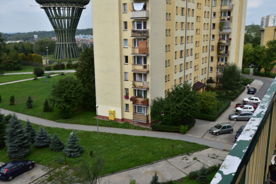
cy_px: 92
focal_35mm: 36
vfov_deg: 36.9
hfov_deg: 53.1
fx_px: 276
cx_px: 138
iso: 400
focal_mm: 24
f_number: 11
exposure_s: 1/400
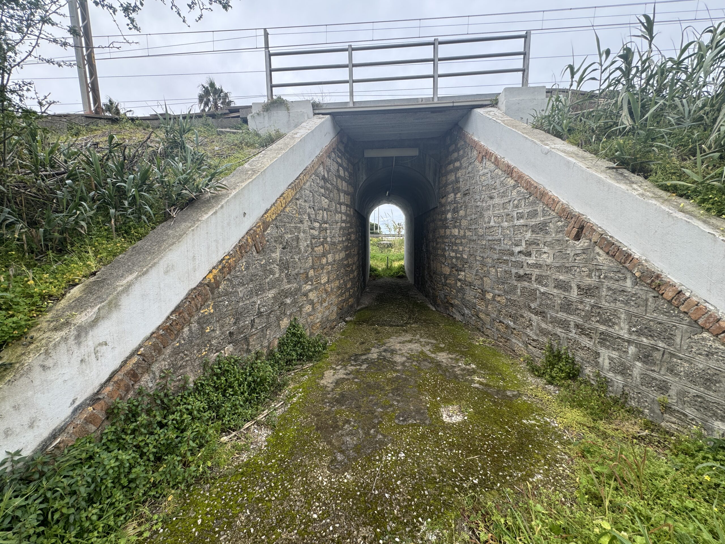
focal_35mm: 14
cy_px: 272
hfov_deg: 102.1
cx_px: 362
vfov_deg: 85.7
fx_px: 293
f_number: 2.2
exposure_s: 1/416
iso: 40
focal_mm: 2.22
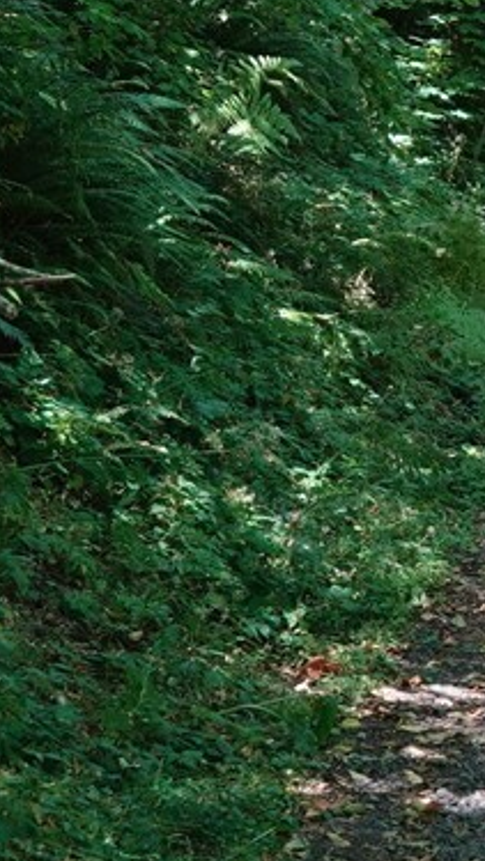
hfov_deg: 7.4
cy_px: 176
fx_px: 3680
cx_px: 785
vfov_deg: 13.3
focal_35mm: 161
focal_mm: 12.33
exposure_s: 1/50
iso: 100
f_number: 2.8
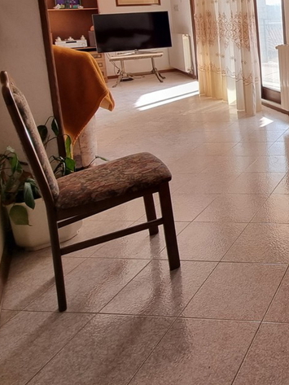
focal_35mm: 33
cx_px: 377
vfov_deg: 49.8
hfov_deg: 32.3
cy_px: 46
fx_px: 367
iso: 50
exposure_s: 1/50
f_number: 2.2
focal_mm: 2.2
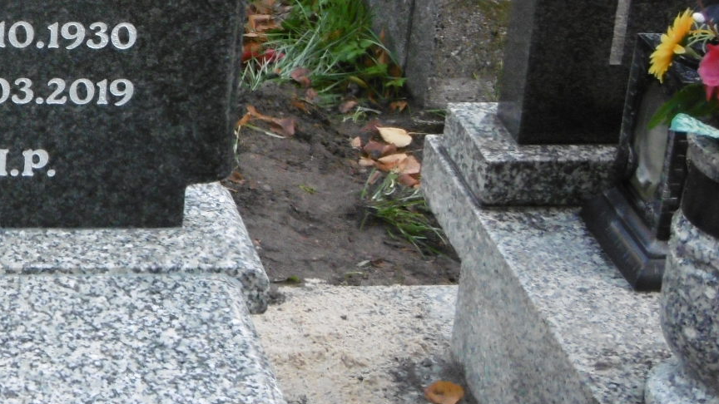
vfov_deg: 10.8
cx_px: -42
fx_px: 2116
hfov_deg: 18.6
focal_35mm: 111
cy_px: 33
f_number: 3.8
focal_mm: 7.7
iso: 250
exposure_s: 1/60
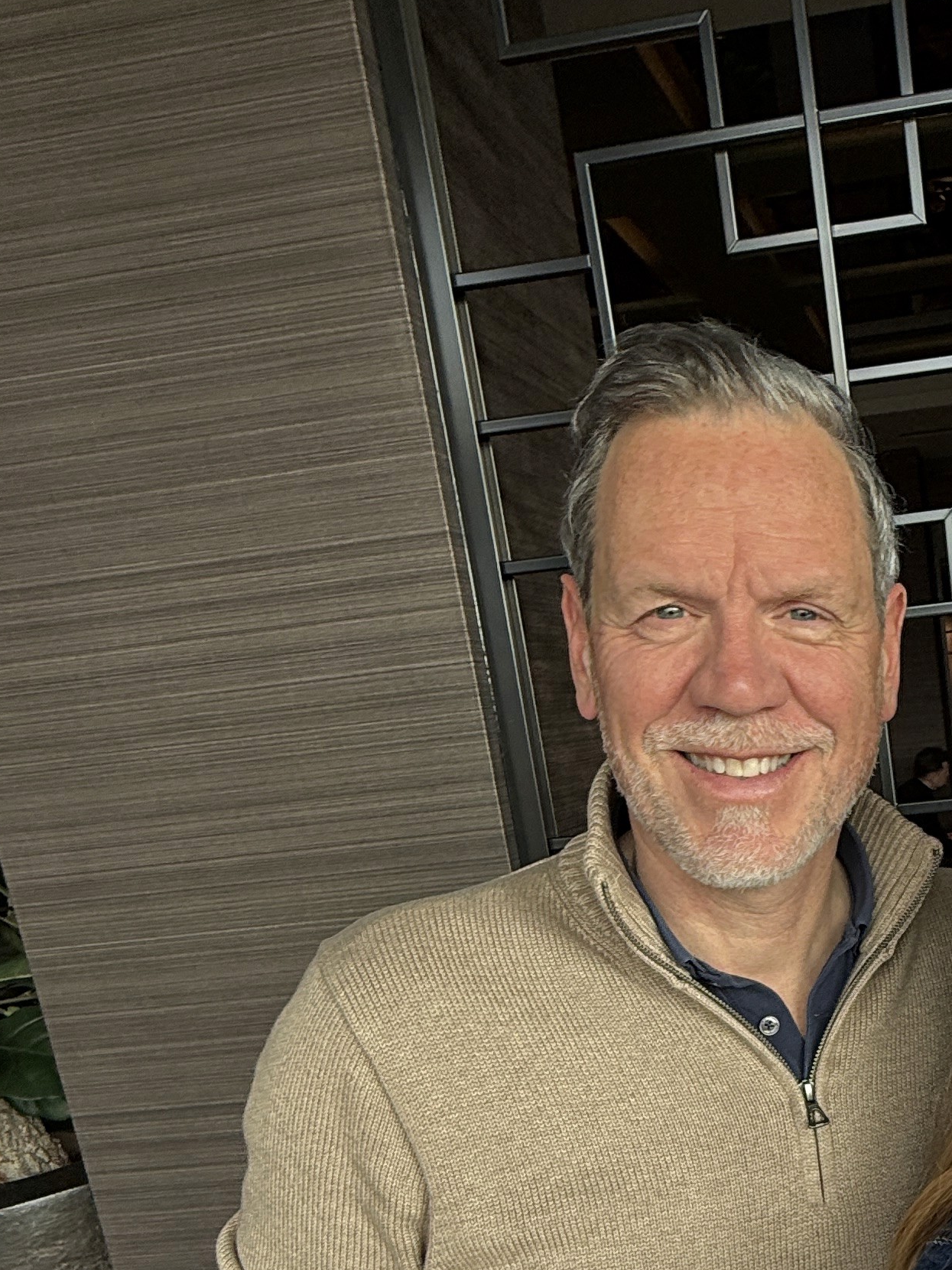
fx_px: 1247
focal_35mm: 34
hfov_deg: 37.8
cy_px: 971
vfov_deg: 51.4
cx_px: 927
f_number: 2.2
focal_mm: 2.22
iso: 50
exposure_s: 1/142
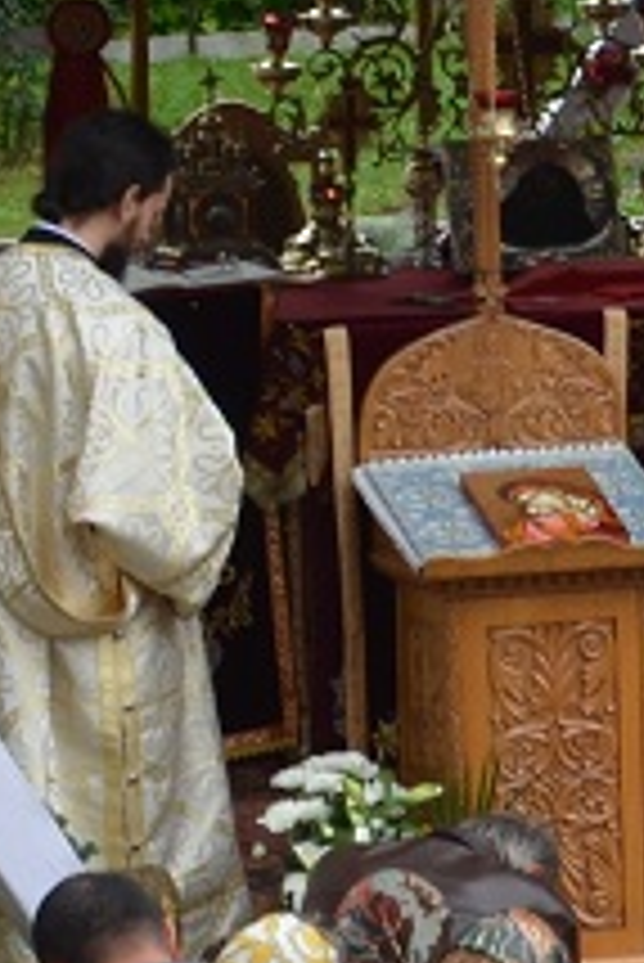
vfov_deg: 3.7
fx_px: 14841
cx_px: 1630
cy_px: -310
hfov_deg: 2.5
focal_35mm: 554
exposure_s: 1/160
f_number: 6.3
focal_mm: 66
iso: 200
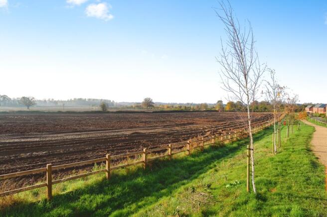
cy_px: 108
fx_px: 154
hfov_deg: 93.3
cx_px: 164
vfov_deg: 70.3
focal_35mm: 17
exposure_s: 1/640
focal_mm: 17
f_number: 9
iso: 400
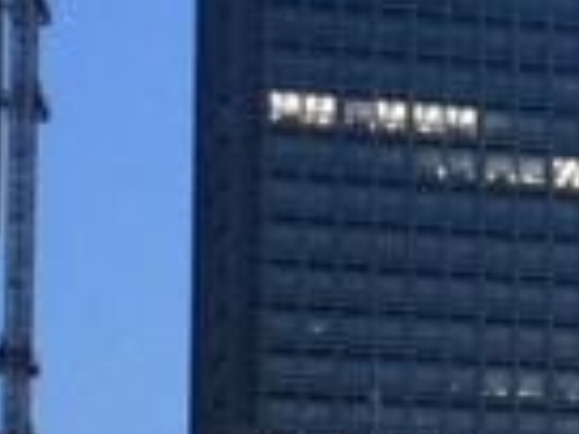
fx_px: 2358
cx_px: 622
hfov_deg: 13.7
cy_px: 702
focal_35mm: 141
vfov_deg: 10.1
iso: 320
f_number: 2.2
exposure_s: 1/24
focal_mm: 4.12
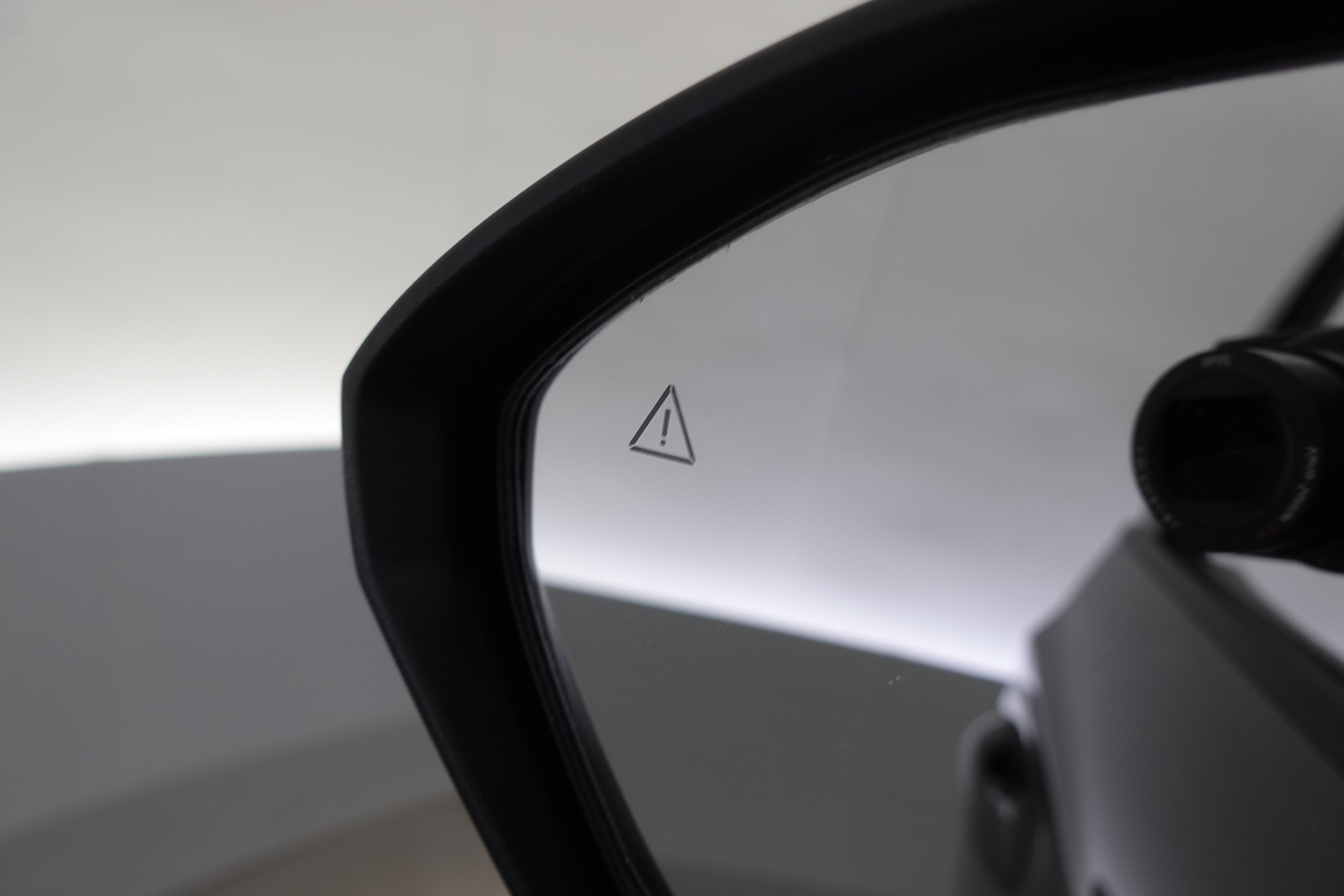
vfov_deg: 53.1
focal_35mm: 24
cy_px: 448
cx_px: 672
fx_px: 896
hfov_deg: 73.7
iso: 125
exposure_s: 1/30
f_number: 2.5
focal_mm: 9.4
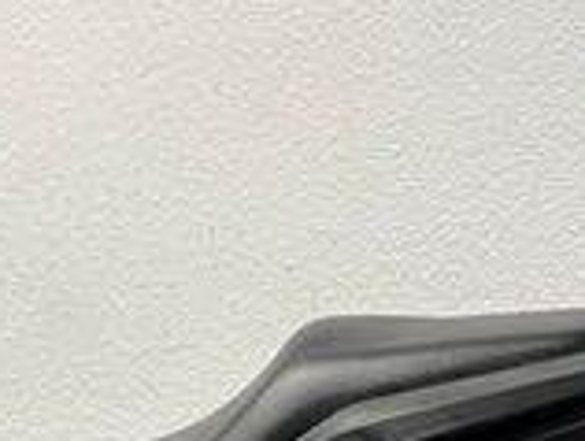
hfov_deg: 17.9
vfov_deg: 13.4
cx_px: -78
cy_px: 641
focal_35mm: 105
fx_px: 1777
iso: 80
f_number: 1.6
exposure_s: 1/50
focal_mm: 5.1
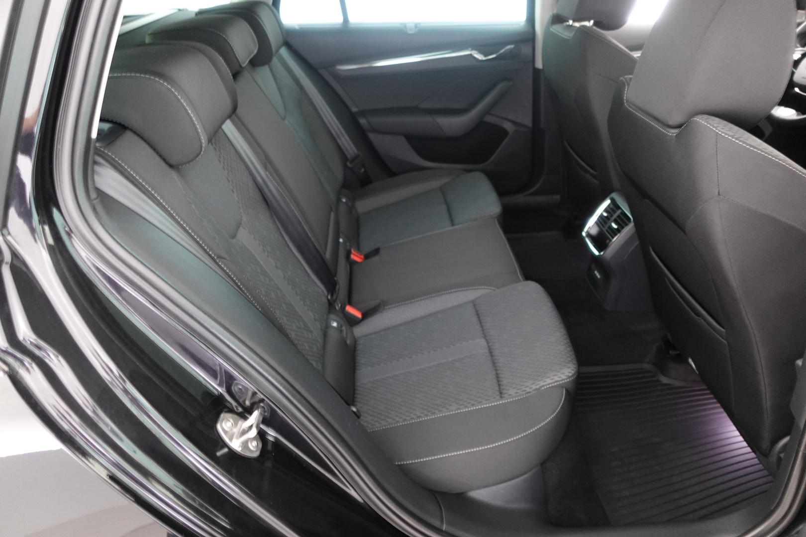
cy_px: 268
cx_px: 403
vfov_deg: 53.1
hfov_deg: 73.7
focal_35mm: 24
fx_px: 537
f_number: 1.8
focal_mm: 9.4
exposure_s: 1/8
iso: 800
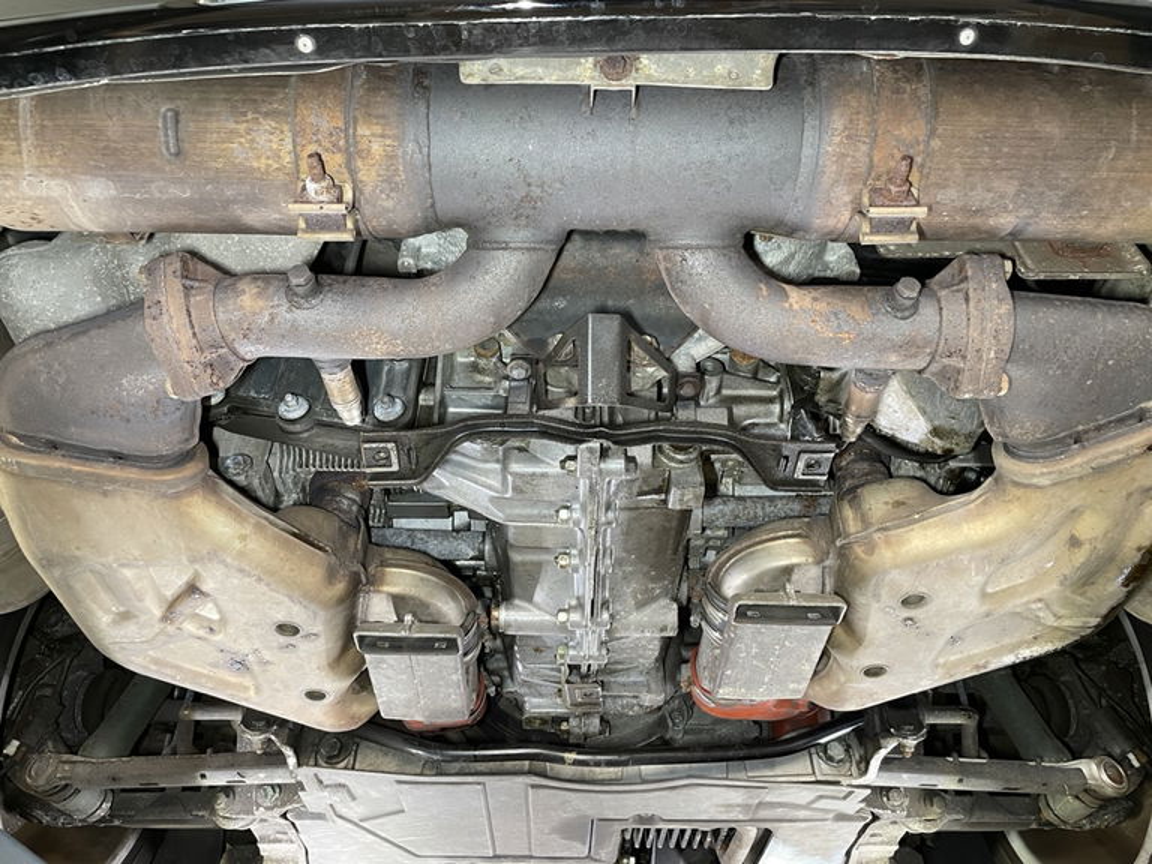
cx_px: 576
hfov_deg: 67.3
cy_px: 432
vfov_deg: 53.1
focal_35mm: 26
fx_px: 865
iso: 100
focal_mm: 4.2
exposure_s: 1/50
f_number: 1.6
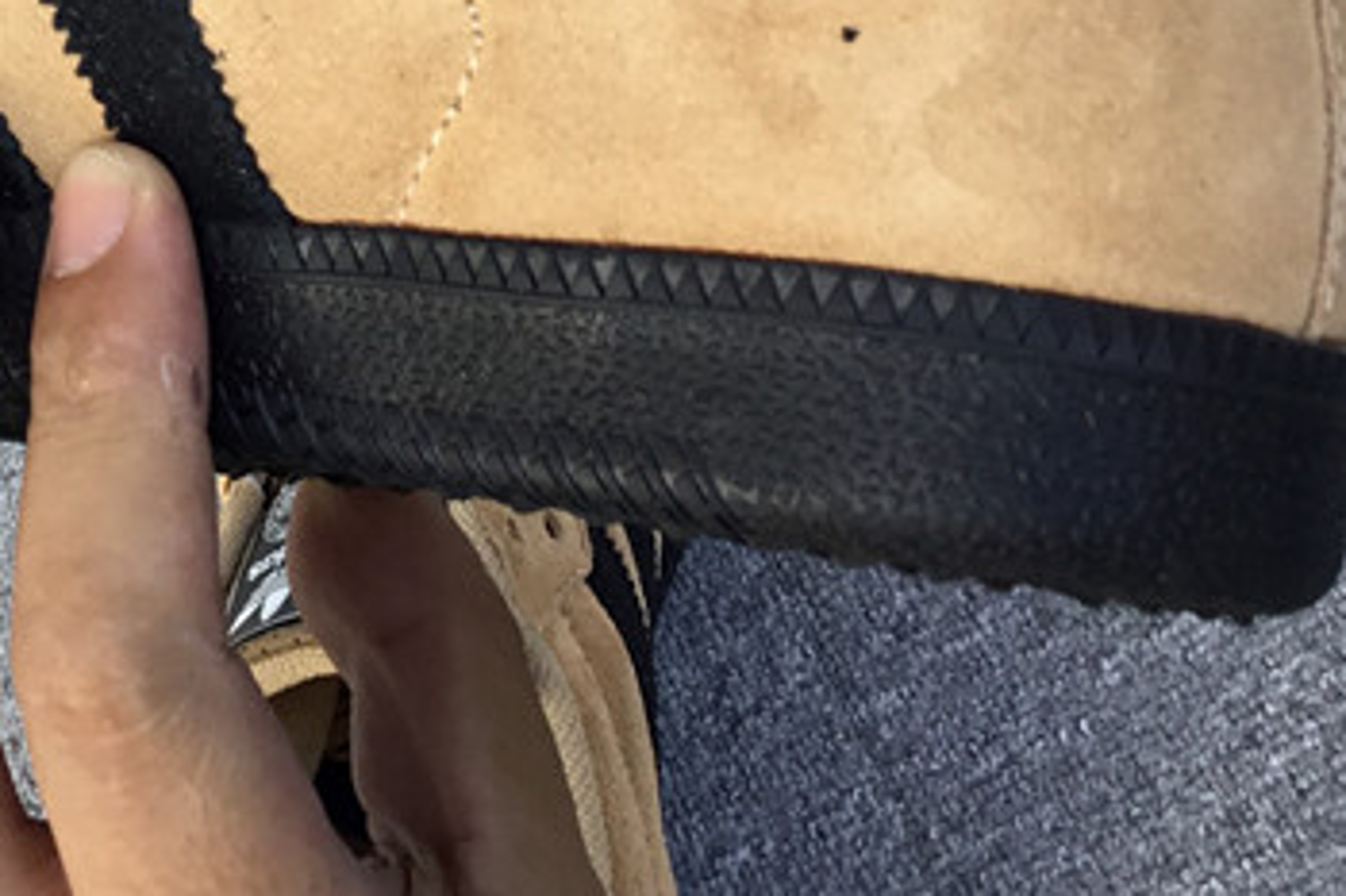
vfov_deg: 15.8
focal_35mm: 83
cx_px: 162
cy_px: -198
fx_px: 3102
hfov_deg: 23.9
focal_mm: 3.3
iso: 32
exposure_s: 1/100
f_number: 2.4
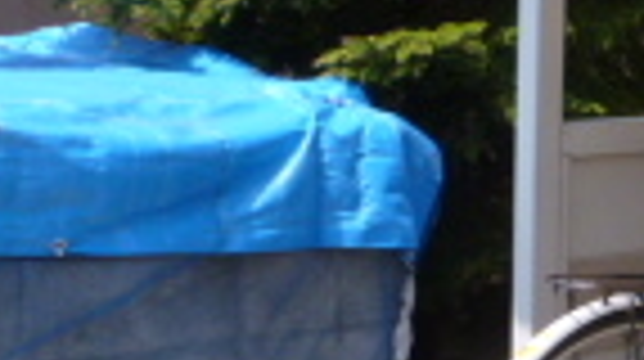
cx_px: 1283
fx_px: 1995
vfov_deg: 10.3
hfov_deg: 15.0
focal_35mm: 117
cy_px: 207
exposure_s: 1/320
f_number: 4
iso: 80
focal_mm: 4.3
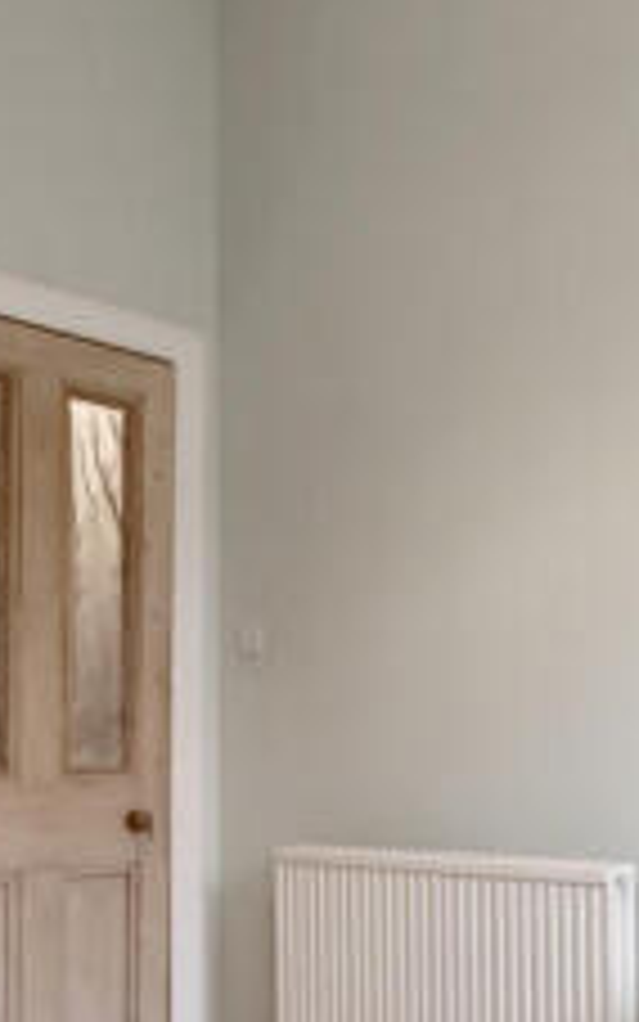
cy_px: 714
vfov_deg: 41.8
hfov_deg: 26.5
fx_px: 1309
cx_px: 583
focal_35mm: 47
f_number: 8
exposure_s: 1/25
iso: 6400
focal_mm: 16
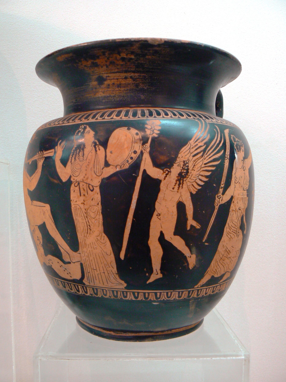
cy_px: 189
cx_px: 140
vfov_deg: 50.1
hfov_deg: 38.7
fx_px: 408
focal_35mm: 37
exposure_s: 1/4
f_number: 2.8
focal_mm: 6
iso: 100
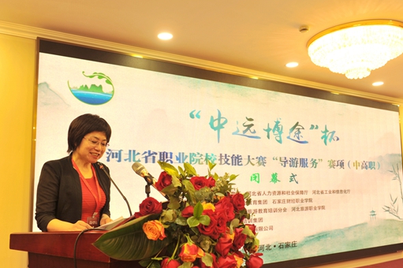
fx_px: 380
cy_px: 145
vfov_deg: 38.8
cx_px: 197
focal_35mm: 34
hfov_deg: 55.8
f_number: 4.5
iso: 250
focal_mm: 31
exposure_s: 1/30
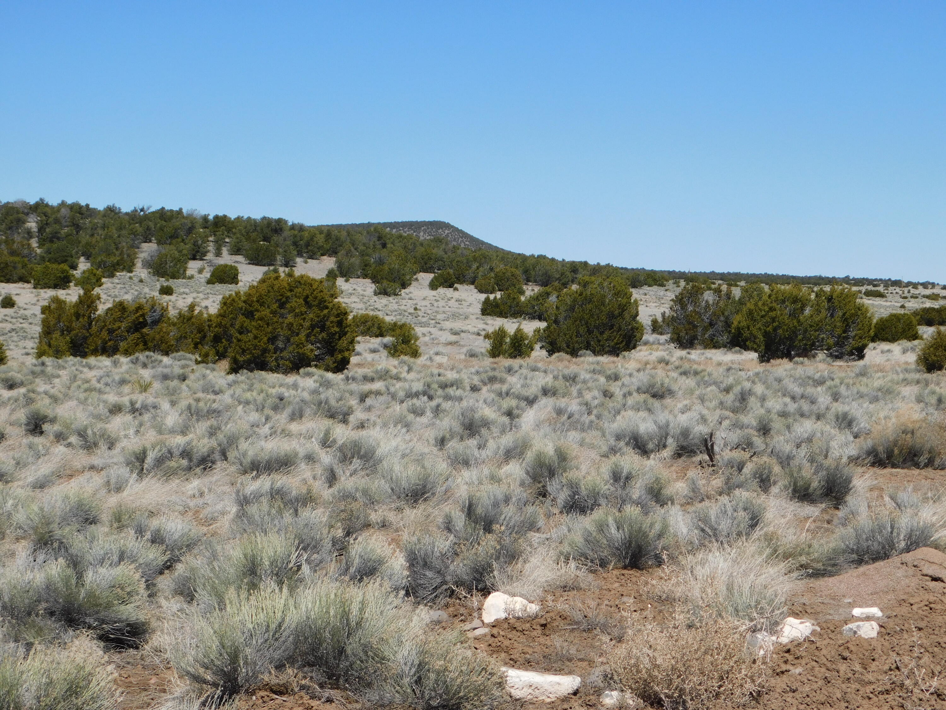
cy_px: 355
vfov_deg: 22.3
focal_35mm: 66
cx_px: 473
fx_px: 1804
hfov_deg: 29.4
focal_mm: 11.7
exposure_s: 1/1250
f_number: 4.2
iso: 125
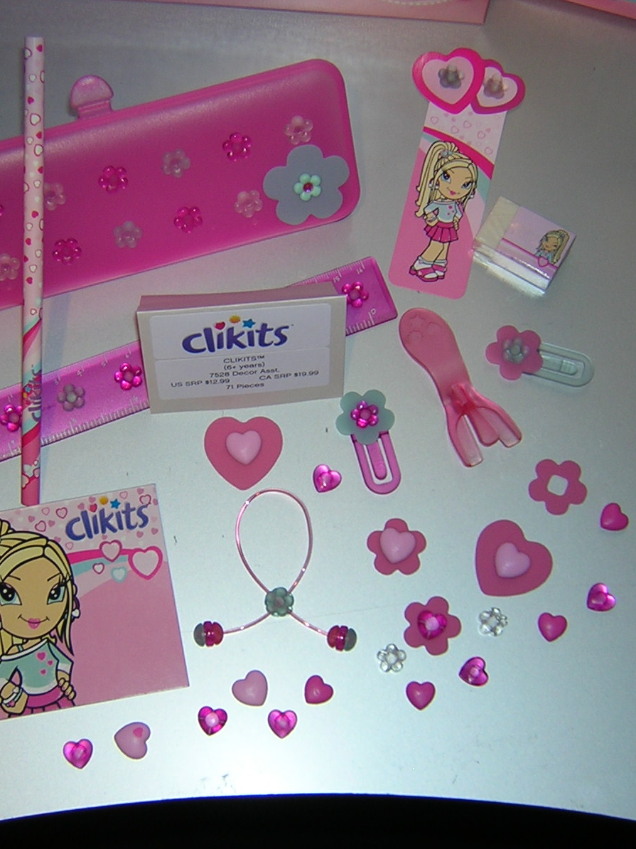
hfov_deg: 23.2
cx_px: 247
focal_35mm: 63
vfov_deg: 30.7
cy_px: 423
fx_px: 1544
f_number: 2.9
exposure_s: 1/60.1
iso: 100
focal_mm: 6.1
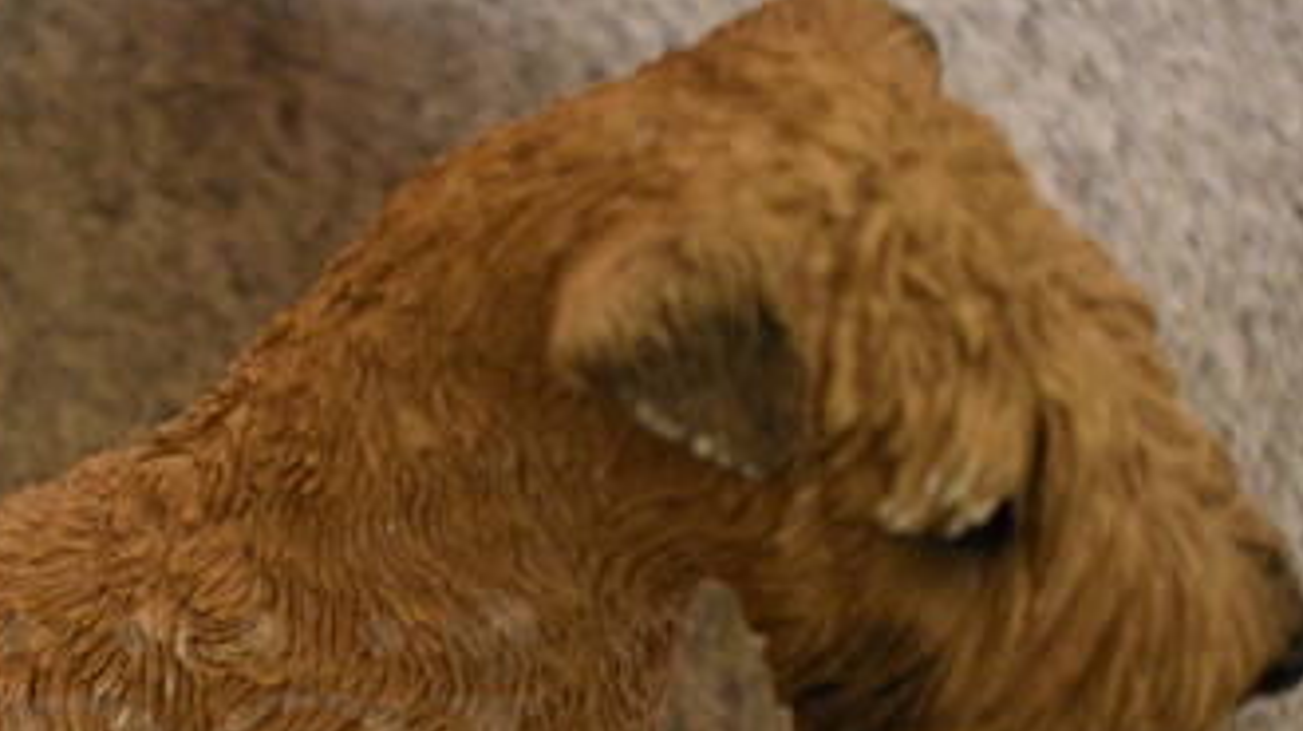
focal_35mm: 67
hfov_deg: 30.7
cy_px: 794
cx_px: 261
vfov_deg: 17.4
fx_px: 2312
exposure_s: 1/20
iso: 3200
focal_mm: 23
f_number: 3.8
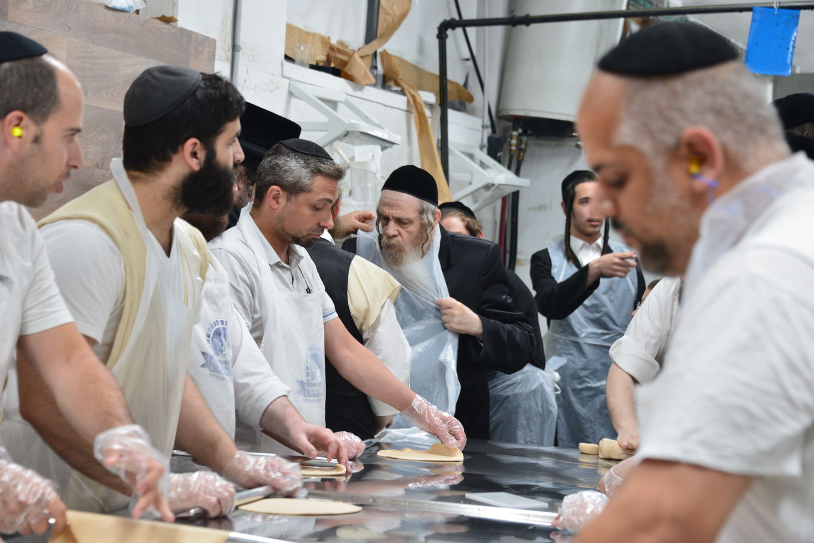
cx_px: 407
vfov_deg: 14.0
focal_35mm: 98
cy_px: 272
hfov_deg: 20.8
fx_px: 2216
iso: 2000
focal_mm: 98
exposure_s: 1/125
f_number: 5.6
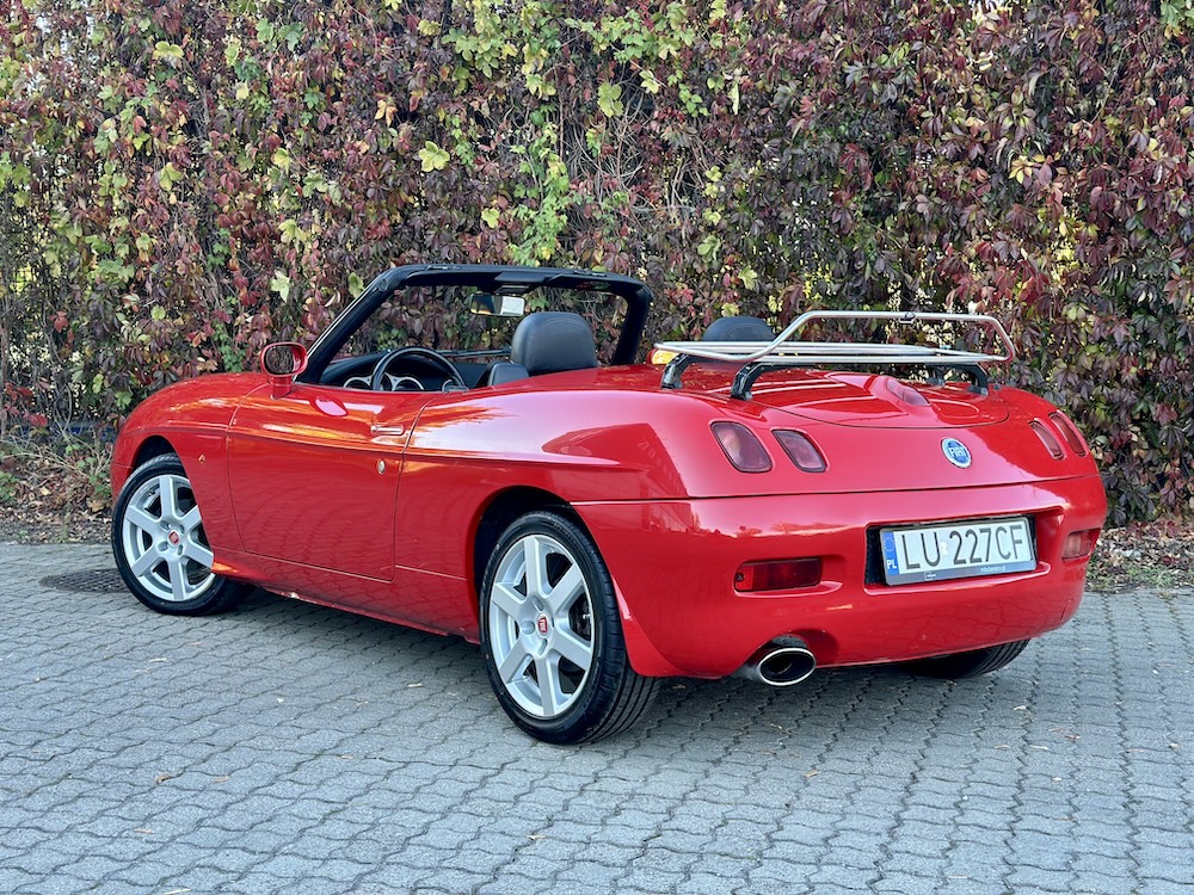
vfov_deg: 30.3
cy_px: 448
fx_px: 1656
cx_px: 597
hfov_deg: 39.7
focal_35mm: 48
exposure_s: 1/207
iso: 80
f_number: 1.78
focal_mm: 6.86
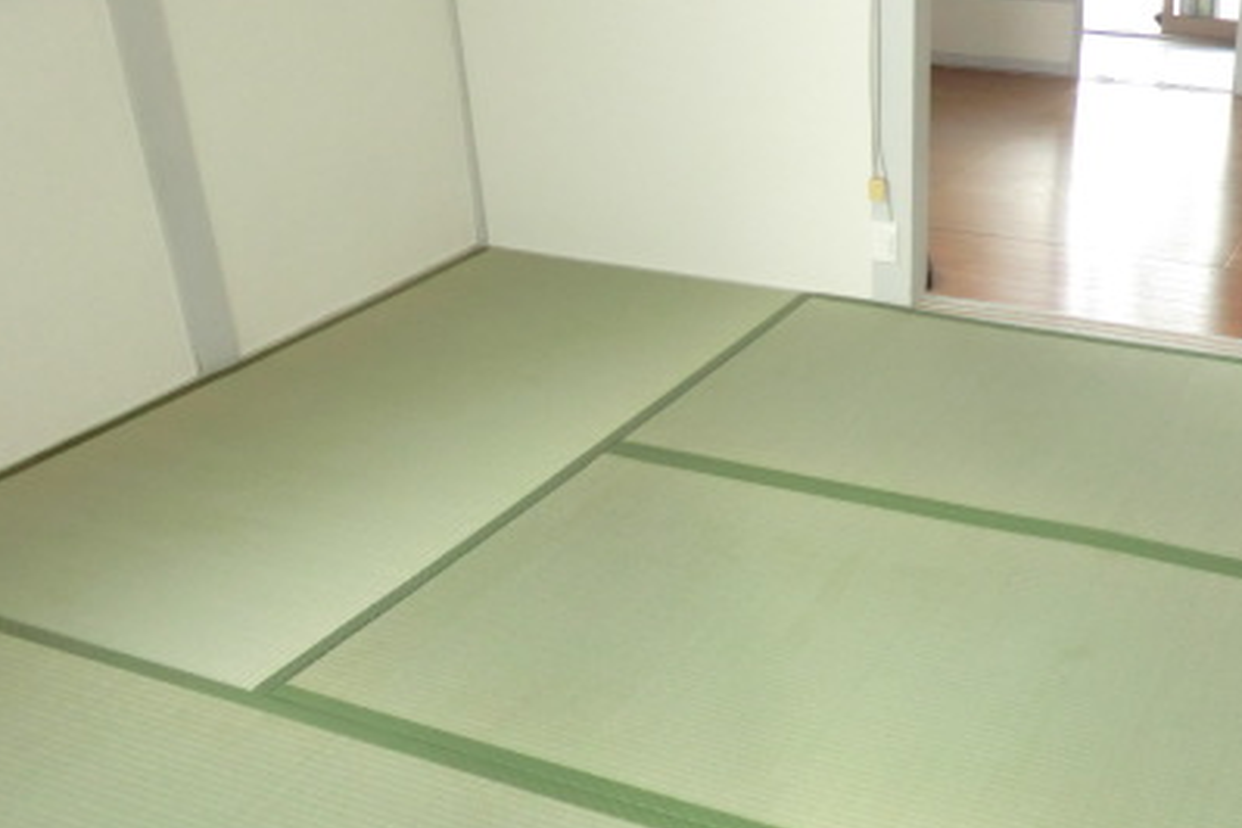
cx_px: 915
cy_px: 520
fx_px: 1380
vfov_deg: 33.2
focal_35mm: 40
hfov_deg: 46.9
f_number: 3.2
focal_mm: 4.3
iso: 250
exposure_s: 1/60
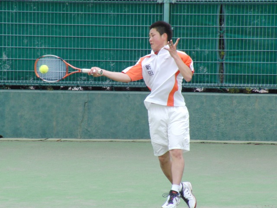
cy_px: 104
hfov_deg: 3.8
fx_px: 4161
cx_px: 138
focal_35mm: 520
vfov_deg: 2.9
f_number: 4.5
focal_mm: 92
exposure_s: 1/1000
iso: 200
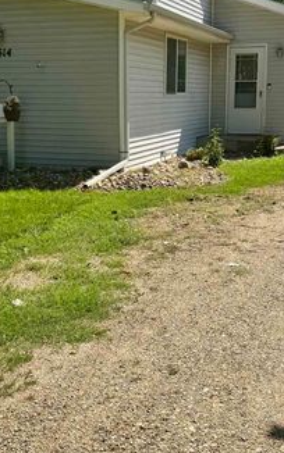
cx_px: 143
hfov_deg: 24.9
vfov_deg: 38.8
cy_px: 191
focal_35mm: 52
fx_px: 643
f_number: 1.78
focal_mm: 6.76
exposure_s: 1/4049
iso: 80
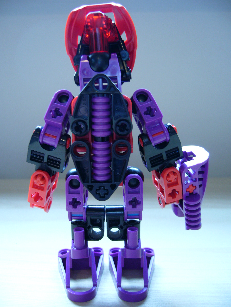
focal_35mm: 35
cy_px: 154
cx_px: 116
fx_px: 311
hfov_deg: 40.7
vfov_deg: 52.6
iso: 100
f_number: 2.8
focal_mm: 5.8
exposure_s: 1/30
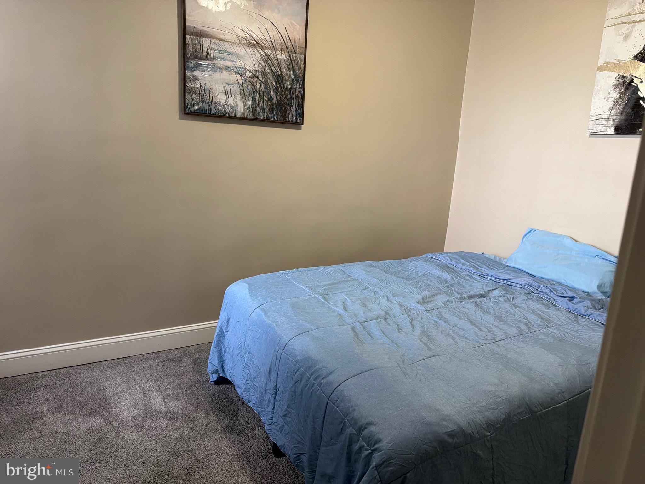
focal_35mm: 24
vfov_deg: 56.8
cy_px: 242
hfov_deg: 71.6
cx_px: 322
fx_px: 447
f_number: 1.78
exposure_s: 1/60
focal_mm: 6.76
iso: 320
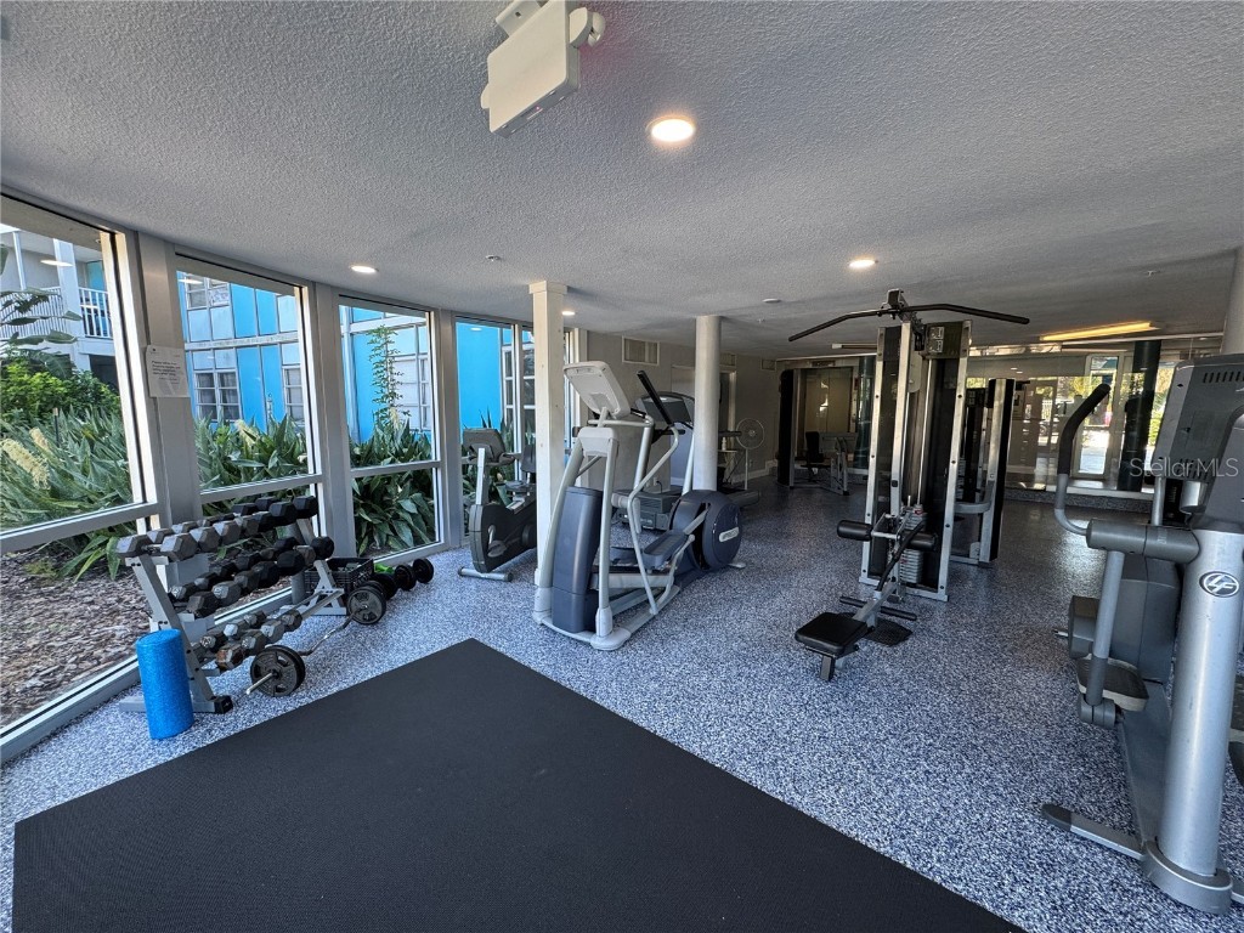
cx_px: 622
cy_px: 466
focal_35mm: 14
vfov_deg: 85.7
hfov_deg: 102.1
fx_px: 503
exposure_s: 1/120
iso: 125
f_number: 2.2
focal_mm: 2.22
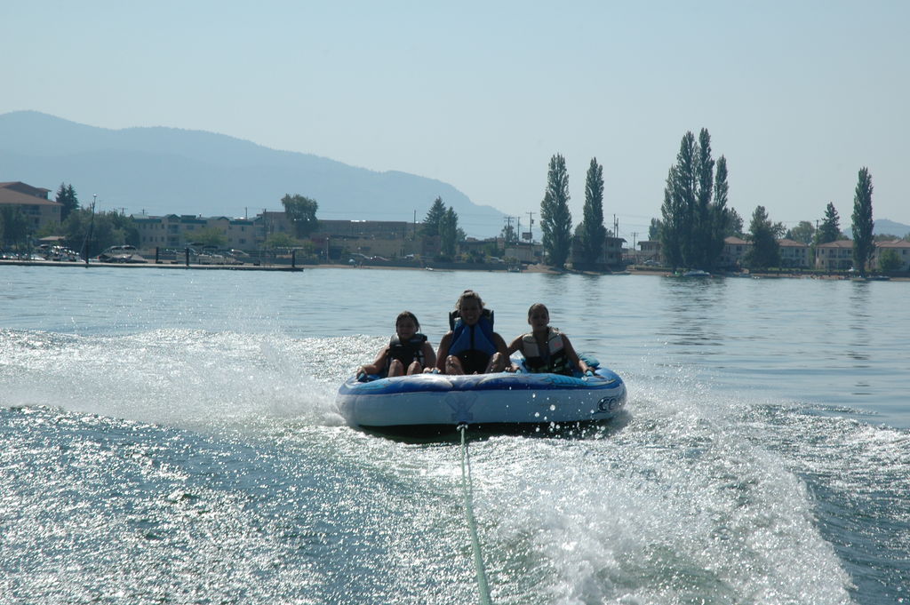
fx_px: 2652
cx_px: 455
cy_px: 302
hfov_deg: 19.5
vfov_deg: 13.0
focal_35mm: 105
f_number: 11
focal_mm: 70
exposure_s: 1/500
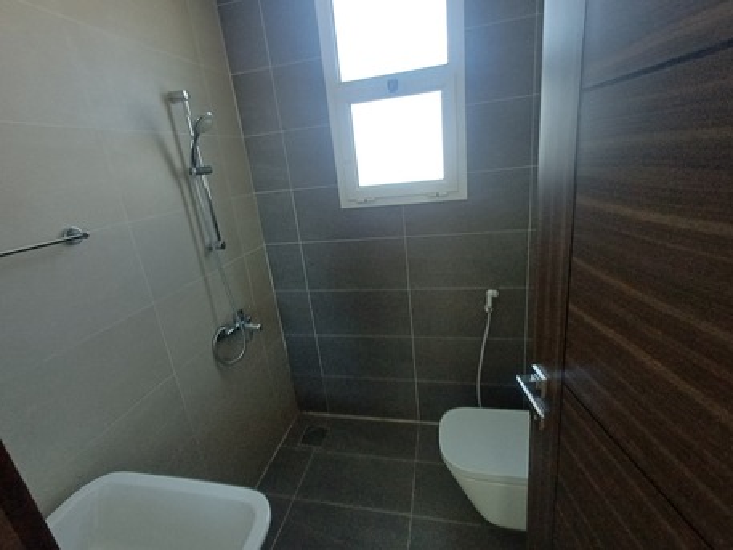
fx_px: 339
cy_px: 275
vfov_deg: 78.1
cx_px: 366
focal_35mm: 16
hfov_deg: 94.5
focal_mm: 1.64
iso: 200
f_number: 2.2
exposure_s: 1/33.3
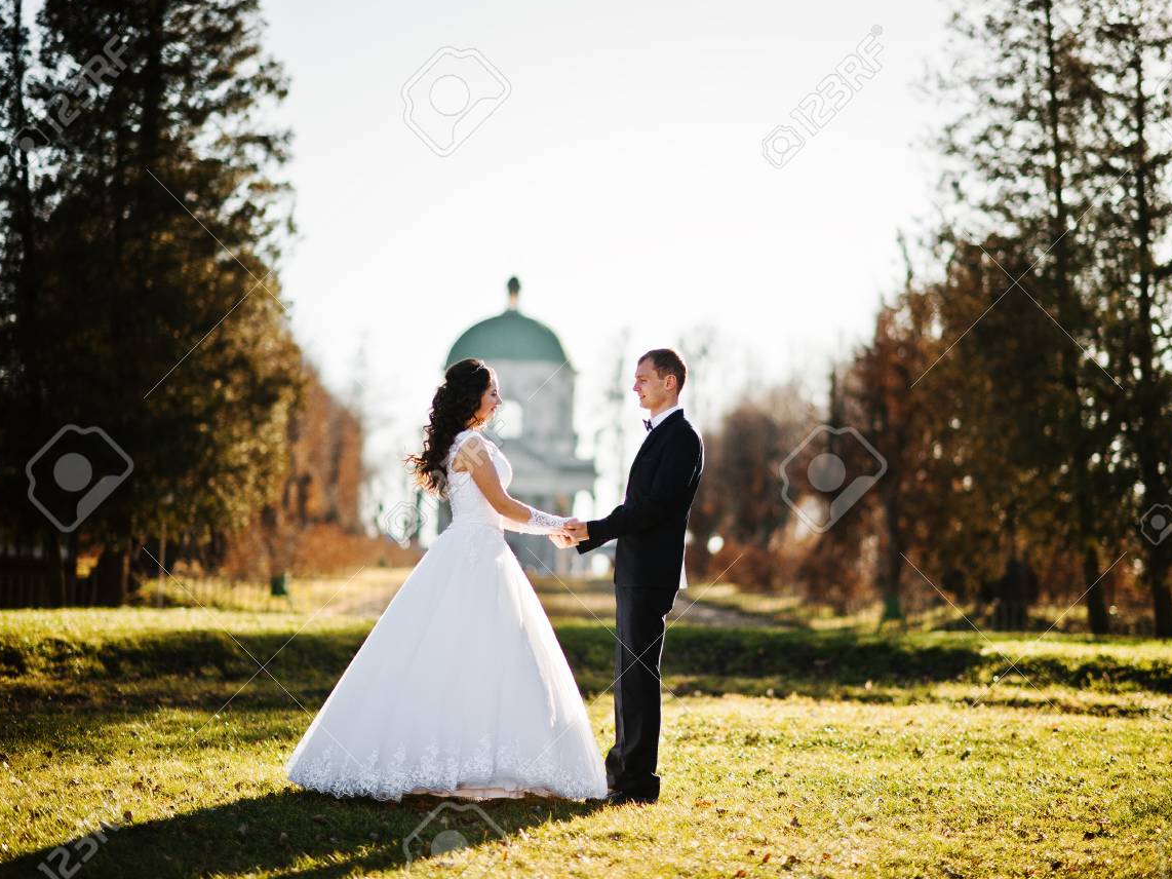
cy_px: 436
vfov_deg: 15.9
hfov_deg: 21.1
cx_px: 636
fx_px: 3148
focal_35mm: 93
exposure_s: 1/8000
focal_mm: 85
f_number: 1.4
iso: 200
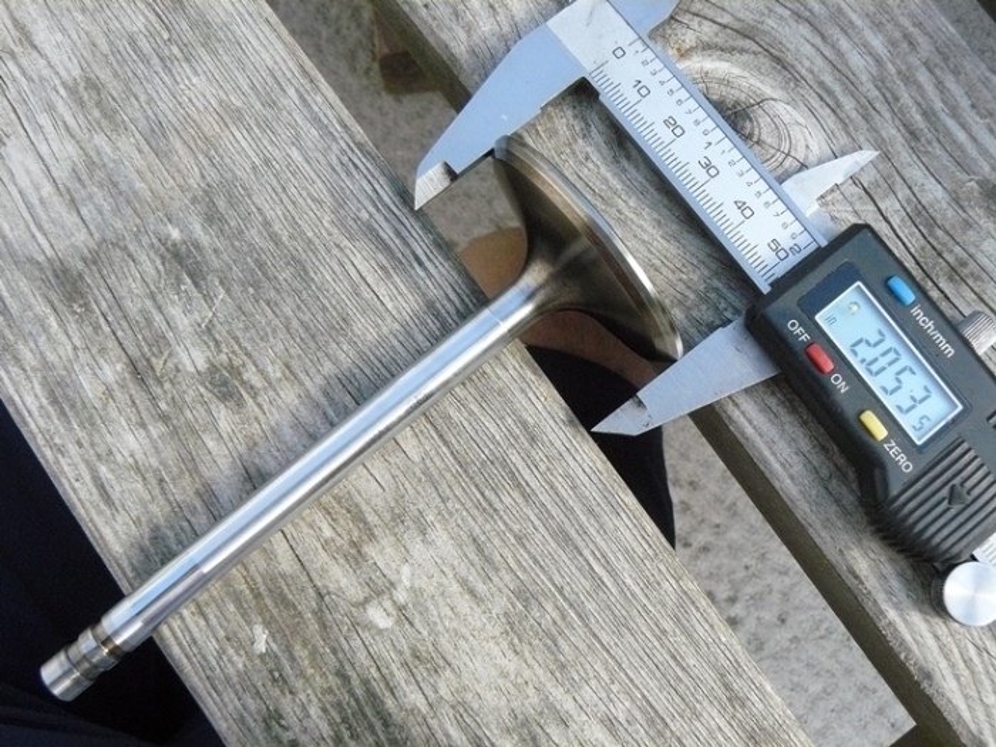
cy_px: 374
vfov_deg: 39.7
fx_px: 1036
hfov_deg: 51.4
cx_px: 498
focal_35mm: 36
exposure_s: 1/200
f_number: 5.6
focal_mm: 6
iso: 400
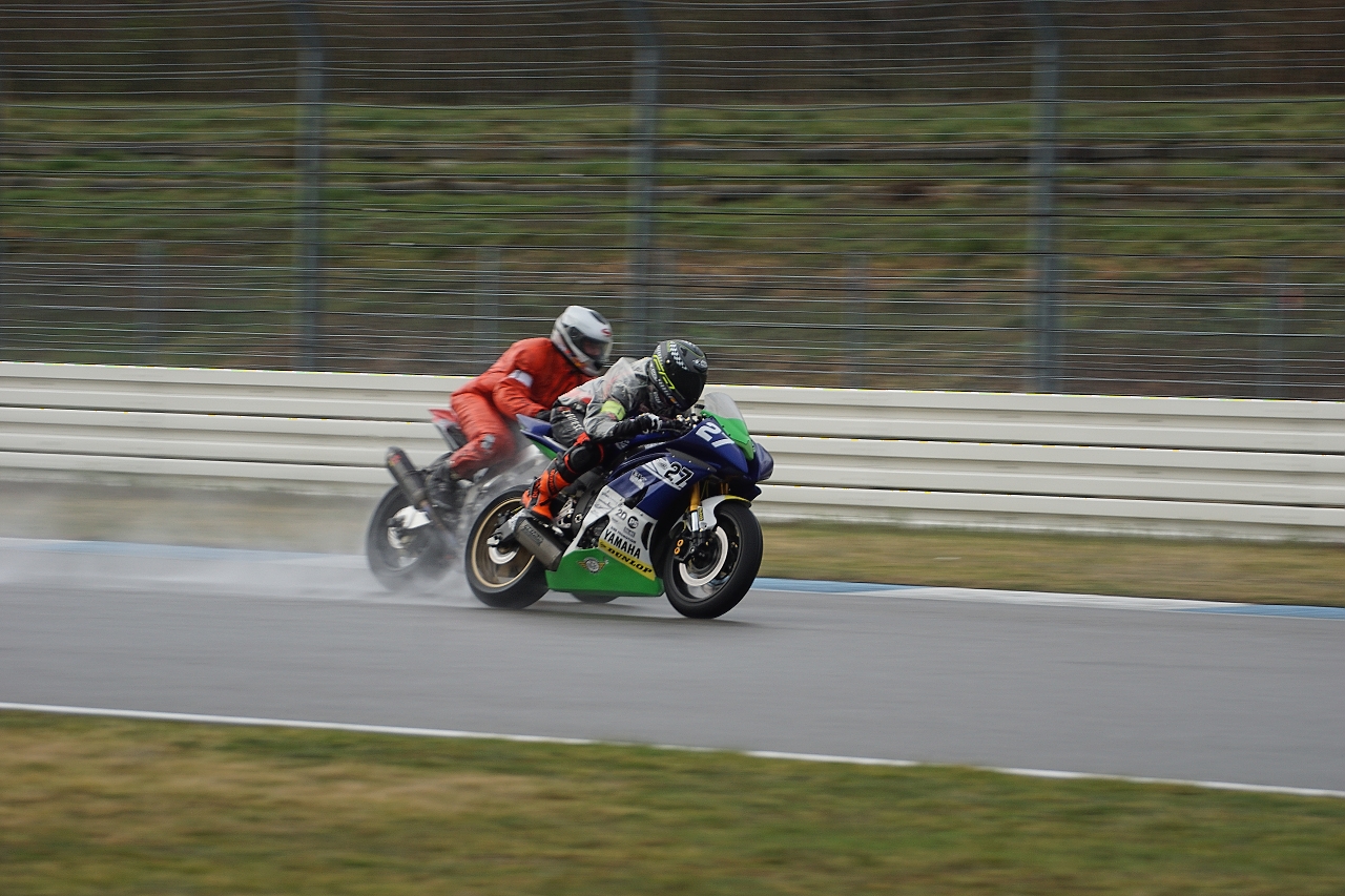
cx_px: 672
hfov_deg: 8.6
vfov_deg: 5.7
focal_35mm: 240
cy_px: 448
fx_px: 8965
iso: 125
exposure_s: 1/320
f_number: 5.6
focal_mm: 160
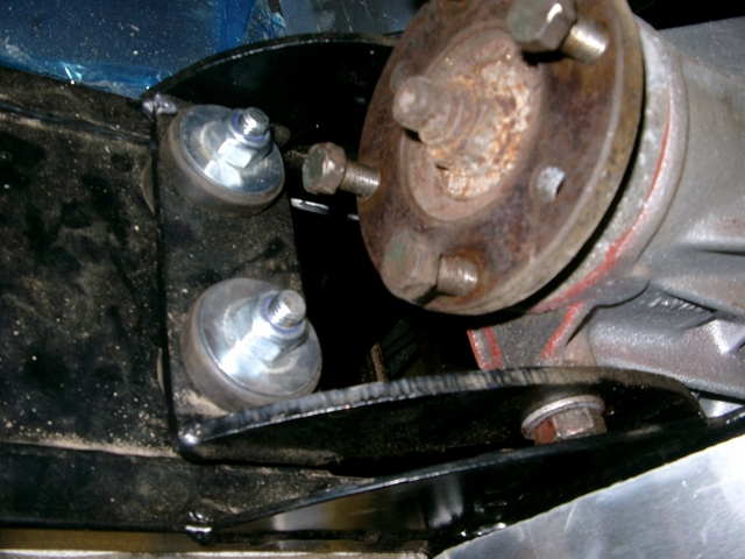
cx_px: 372
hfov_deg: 50.1
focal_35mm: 37
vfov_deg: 38.7
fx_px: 796
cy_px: 280
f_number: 5
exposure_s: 1/60
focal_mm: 7.6
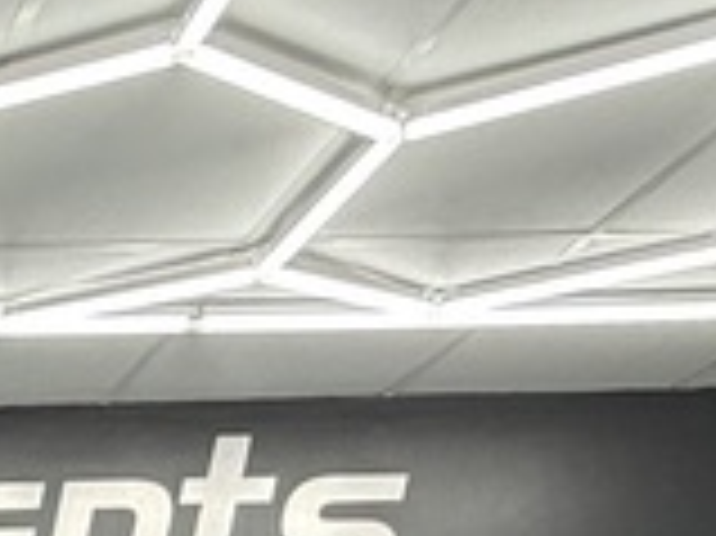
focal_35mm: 90
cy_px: 1495
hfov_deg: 17.7
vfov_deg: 11.5
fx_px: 1860
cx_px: -563
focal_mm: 2.22
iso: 160
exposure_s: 1/100
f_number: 2.2
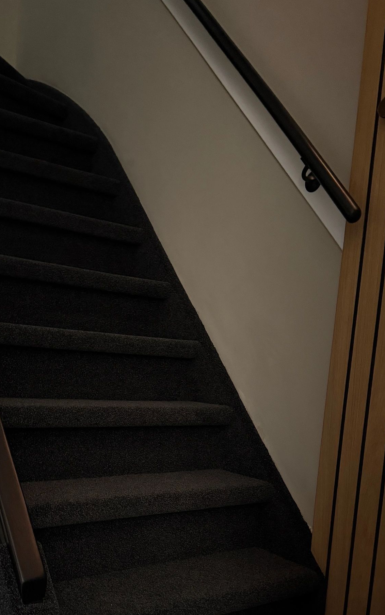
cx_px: 138
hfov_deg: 35.1
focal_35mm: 36
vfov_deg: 52.6
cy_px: 428
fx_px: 604
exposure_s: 1/16
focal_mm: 6.76
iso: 1600
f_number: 1.78
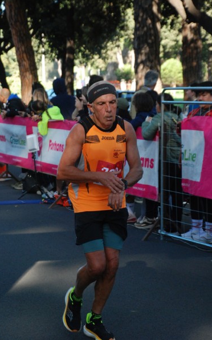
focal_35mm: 108
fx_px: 999
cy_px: 169
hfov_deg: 12.1
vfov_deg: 19.3
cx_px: 109
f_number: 5.6
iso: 1000
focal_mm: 70
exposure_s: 1/320
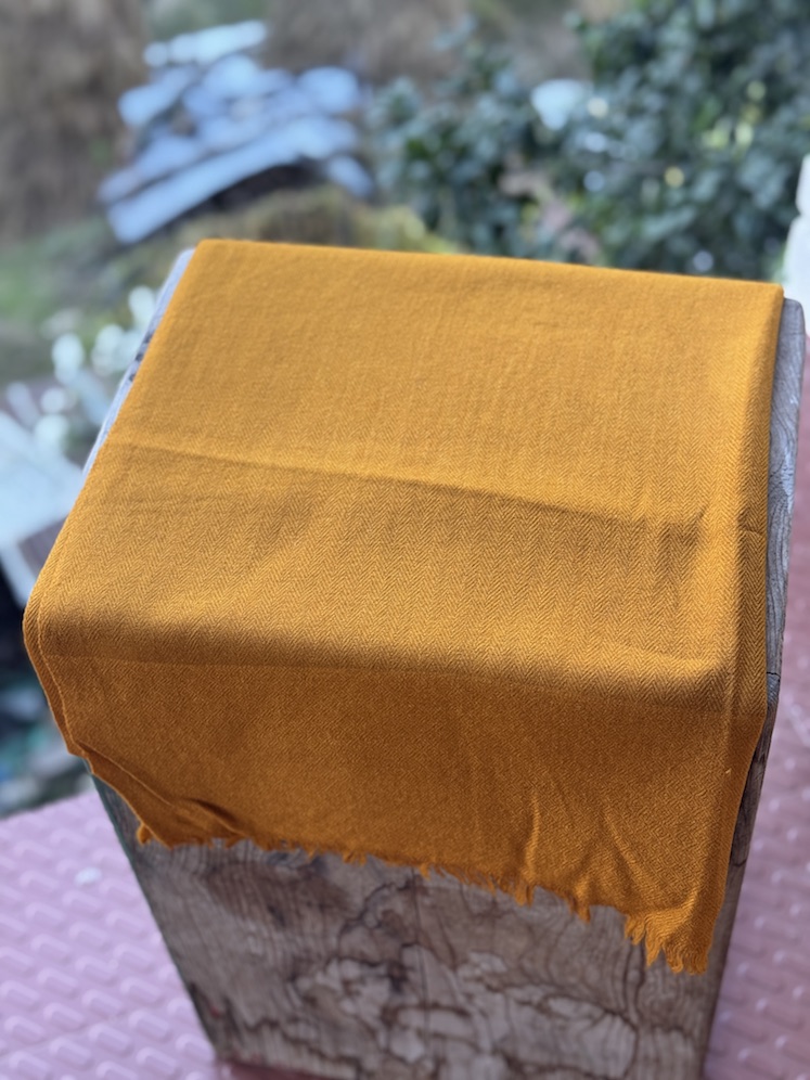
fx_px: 1498
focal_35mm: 48
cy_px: 540
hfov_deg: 30.3
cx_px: 405
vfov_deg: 39.7
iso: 100
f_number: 1.78
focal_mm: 6.76
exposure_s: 1/117
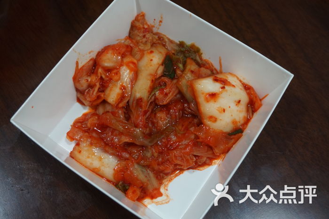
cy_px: 110
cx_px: 164
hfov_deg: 42.3
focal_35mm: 46
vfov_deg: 28.9
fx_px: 425
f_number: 5
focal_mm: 31
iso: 500
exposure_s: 1/20
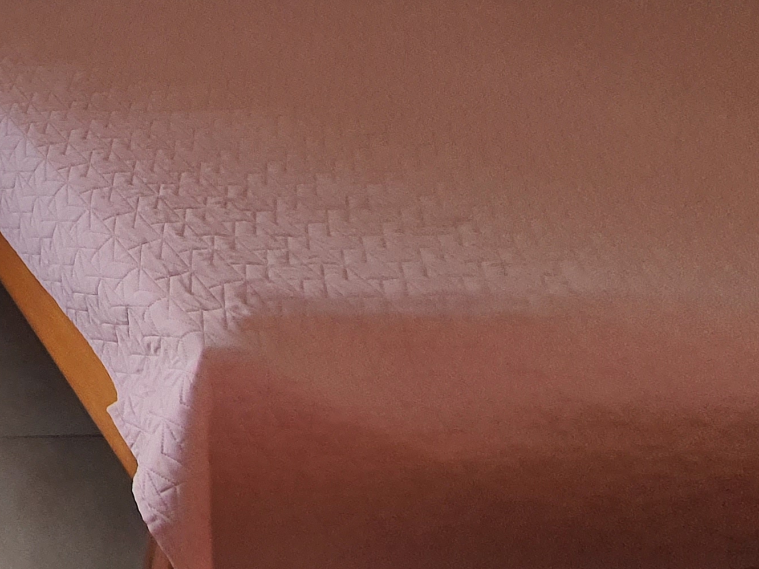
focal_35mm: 45
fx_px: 987
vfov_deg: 25.5
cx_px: -481
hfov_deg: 25.5
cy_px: -251
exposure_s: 1/120
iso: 64
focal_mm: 1.8
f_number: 2.2
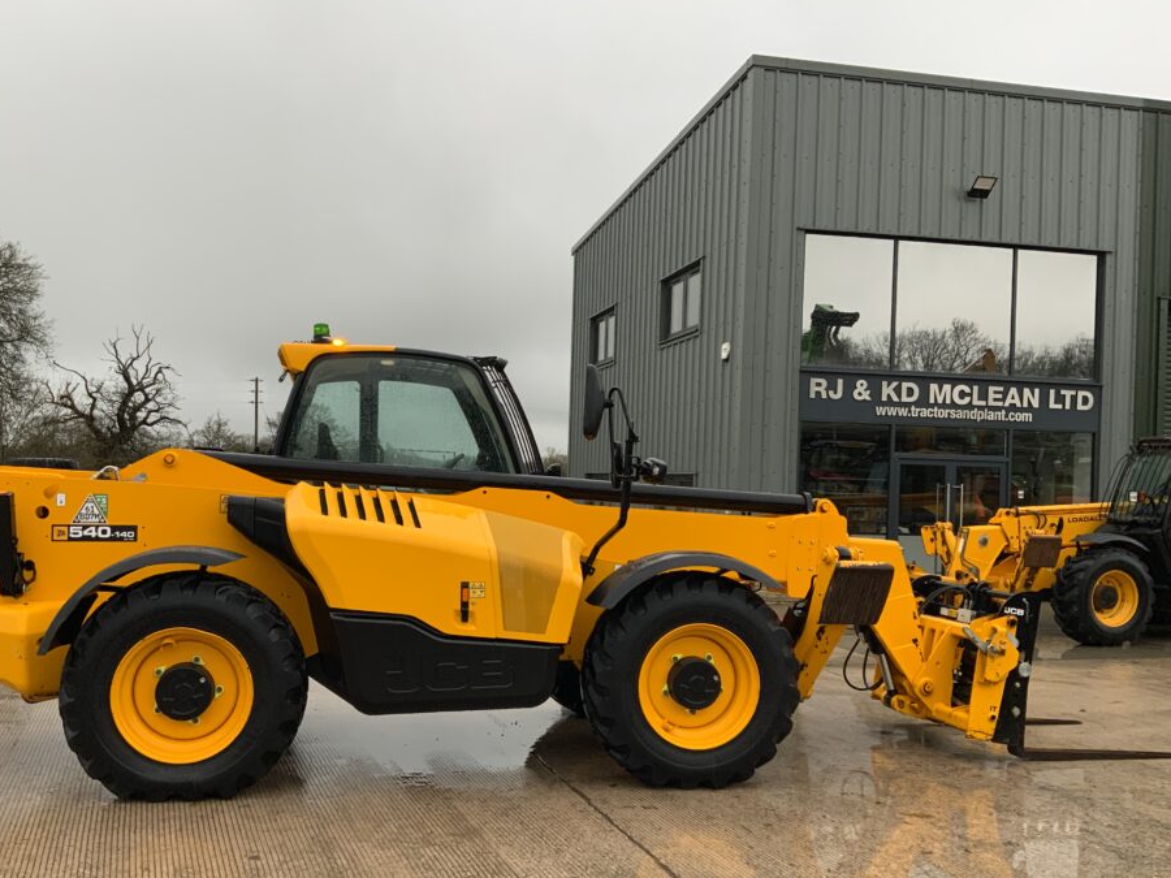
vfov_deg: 42.9
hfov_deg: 55.3
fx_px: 1116
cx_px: 527
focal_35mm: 33
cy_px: 484
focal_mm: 3
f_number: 1.8
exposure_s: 1/122
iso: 50
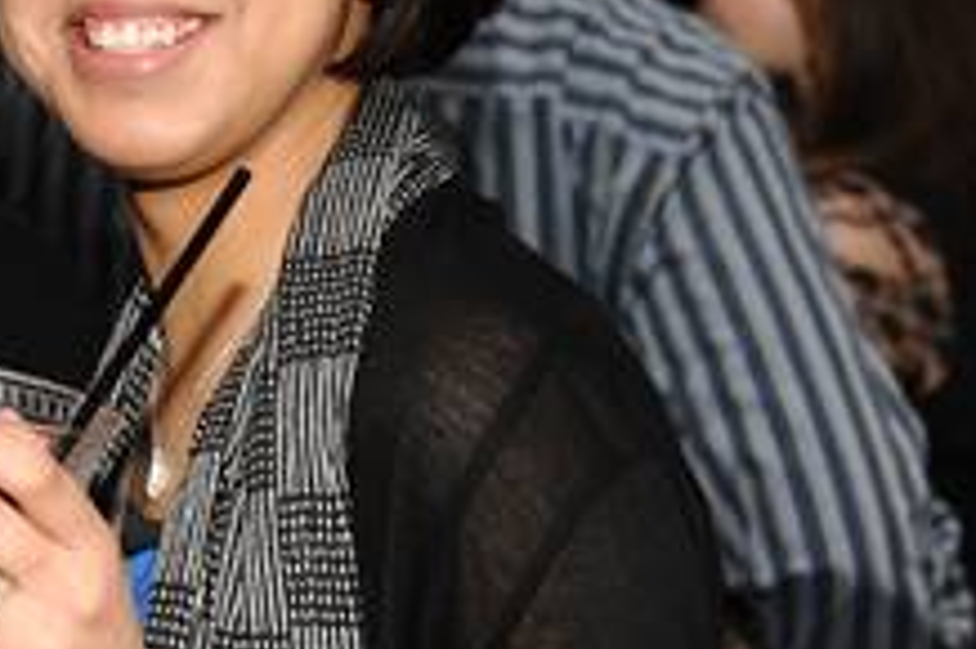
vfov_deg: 7.7
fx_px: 4795
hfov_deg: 11.4
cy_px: -63
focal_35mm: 177
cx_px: -201
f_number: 5.6
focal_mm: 70
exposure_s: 1/250
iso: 1100
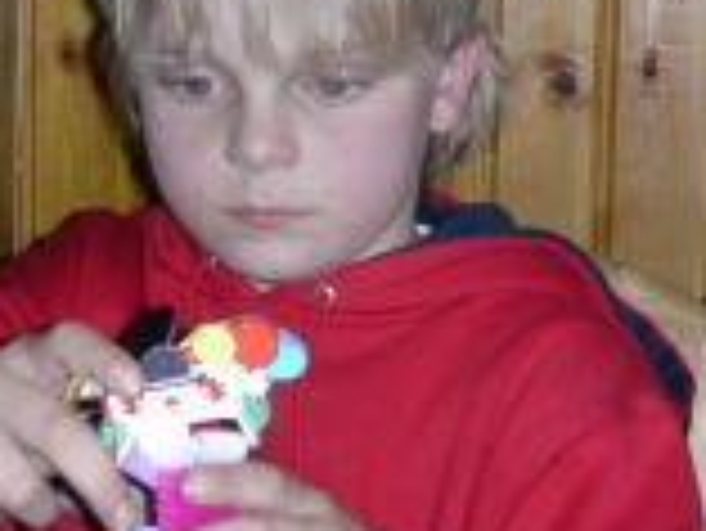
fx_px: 2306
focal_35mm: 113
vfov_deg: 13.1
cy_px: 166
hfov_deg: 17.0
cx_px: 697
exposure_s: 1/64
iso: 70
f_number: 2.9
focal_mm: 6.7
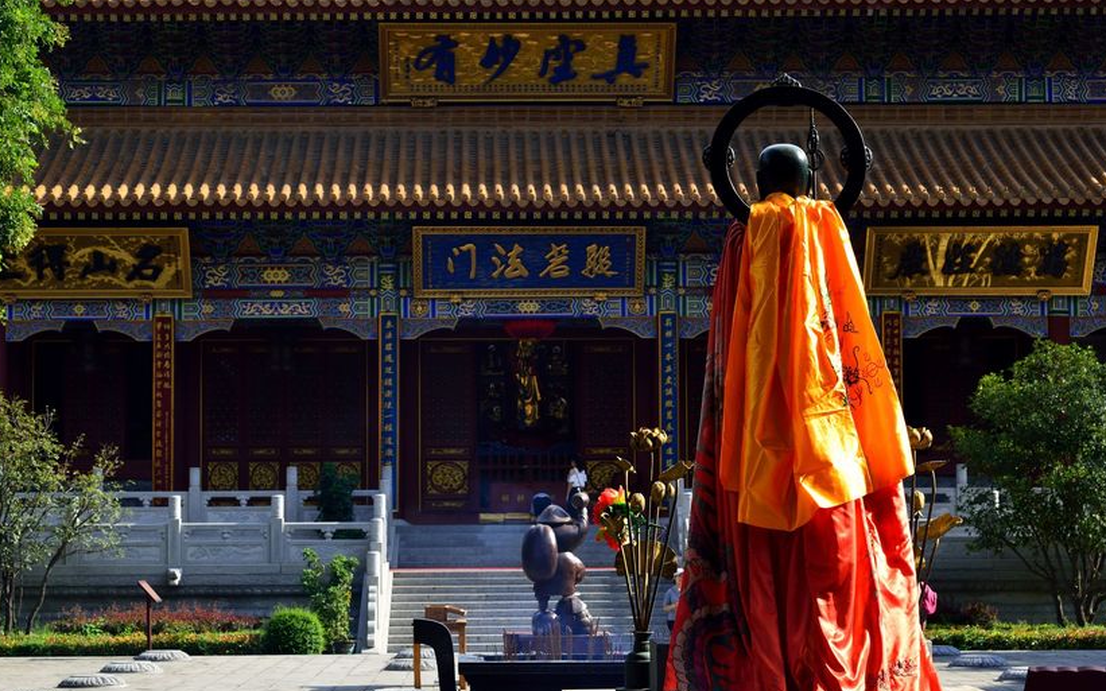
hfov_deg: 21.9
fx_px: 2863
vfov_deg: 13.8
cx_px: 543
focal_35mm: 95
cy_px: 392
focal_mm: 85
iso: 400
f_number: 10
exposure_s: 1/320
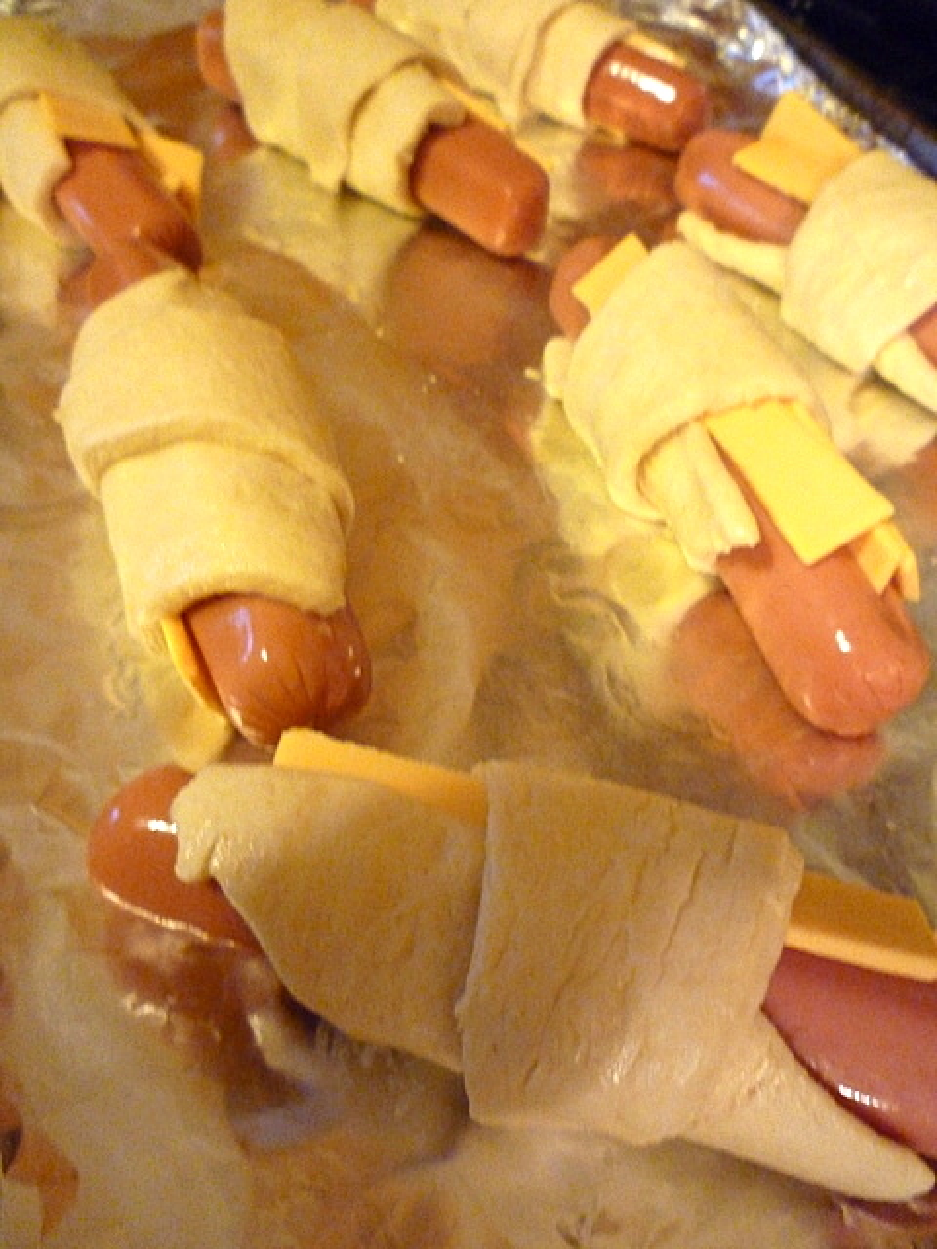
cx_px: 468
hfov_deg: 48.2
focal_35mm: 29
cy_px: 624
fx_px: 1047
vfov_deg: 61.7
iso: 800
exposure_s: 1/15
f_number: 3.3
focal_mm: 5.2
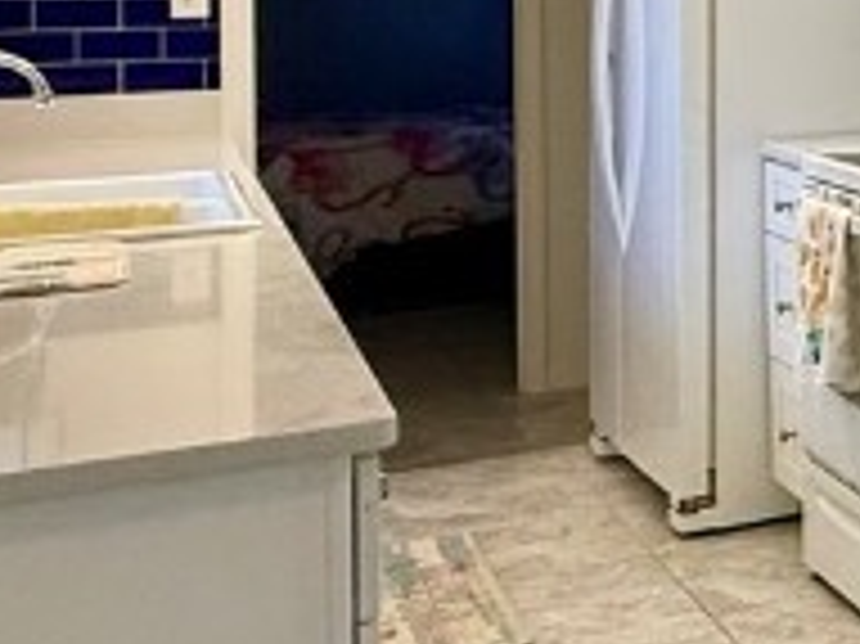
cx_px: 1688
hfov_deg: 18.2
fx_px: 1862
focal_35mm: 75
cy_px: -50
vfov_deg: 18.9
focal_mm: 2.22
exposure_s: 1/120
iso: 320
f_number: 2.2
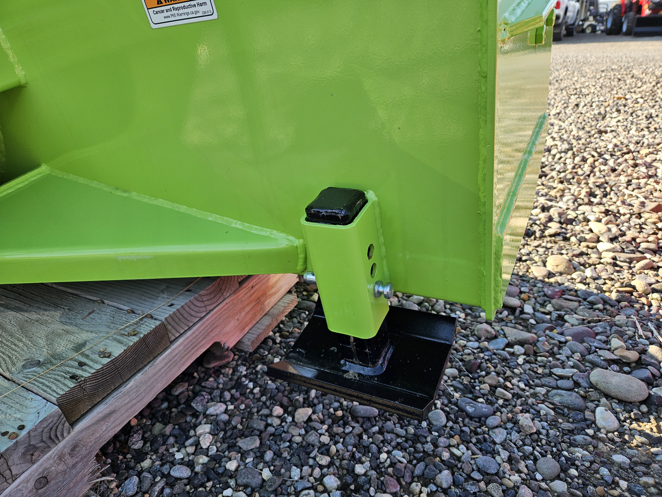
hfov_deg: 73.9
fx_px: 440
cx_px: 331
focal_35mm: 23
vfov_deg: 58.9
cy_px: 248
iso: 25
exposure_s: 1/292
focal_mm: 5.4
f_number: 1.8
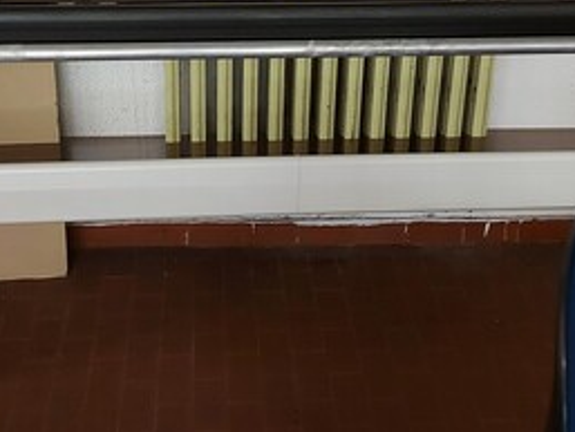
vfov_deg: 25.4
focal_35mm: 56
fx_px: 931
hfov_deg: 34.3
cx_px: 257
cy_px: 54
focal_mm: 5.23
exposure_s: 1/25
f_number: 1.8
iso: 400
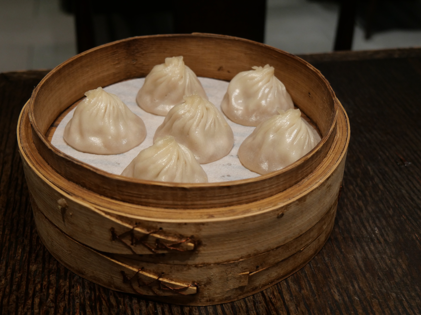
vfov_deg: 30.3
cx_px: 210
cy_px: 158
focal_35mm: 48
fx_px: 584
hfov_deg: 39.7
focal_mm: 24
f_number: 4.1
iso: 1000
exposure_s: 1/60
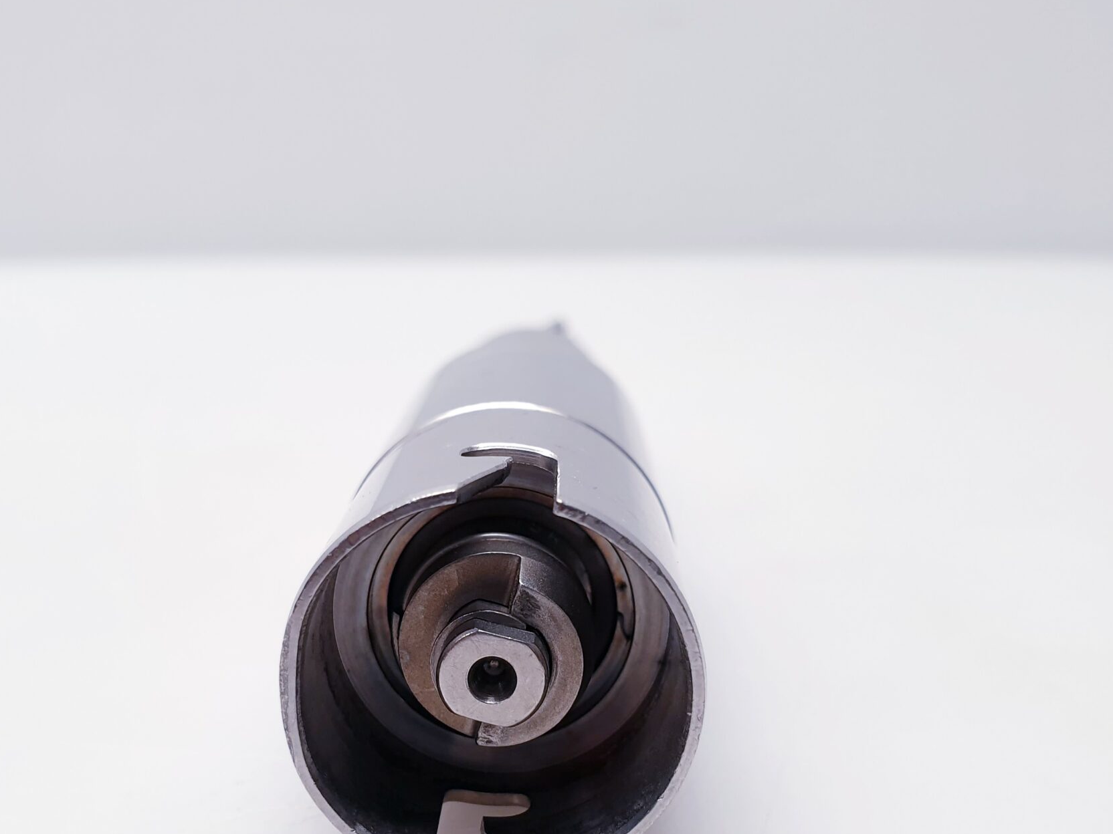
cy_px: 595
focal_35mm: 40
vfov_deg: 35.4
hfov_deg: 46.7
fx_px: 1286
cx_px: 498
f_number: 2.4
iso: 80
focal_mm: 4.3
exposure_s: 1/50
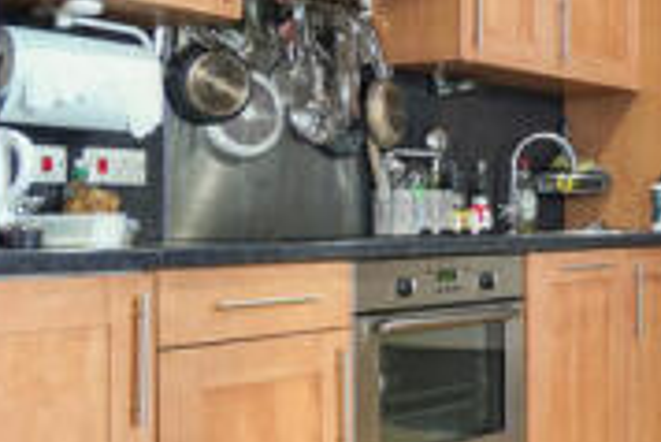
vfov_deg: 23.0
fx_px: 1084
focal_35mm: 59
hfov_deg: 27.3
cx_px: 897
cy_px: 243
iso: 800
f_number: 4.5
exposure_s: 1/30
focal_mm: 16
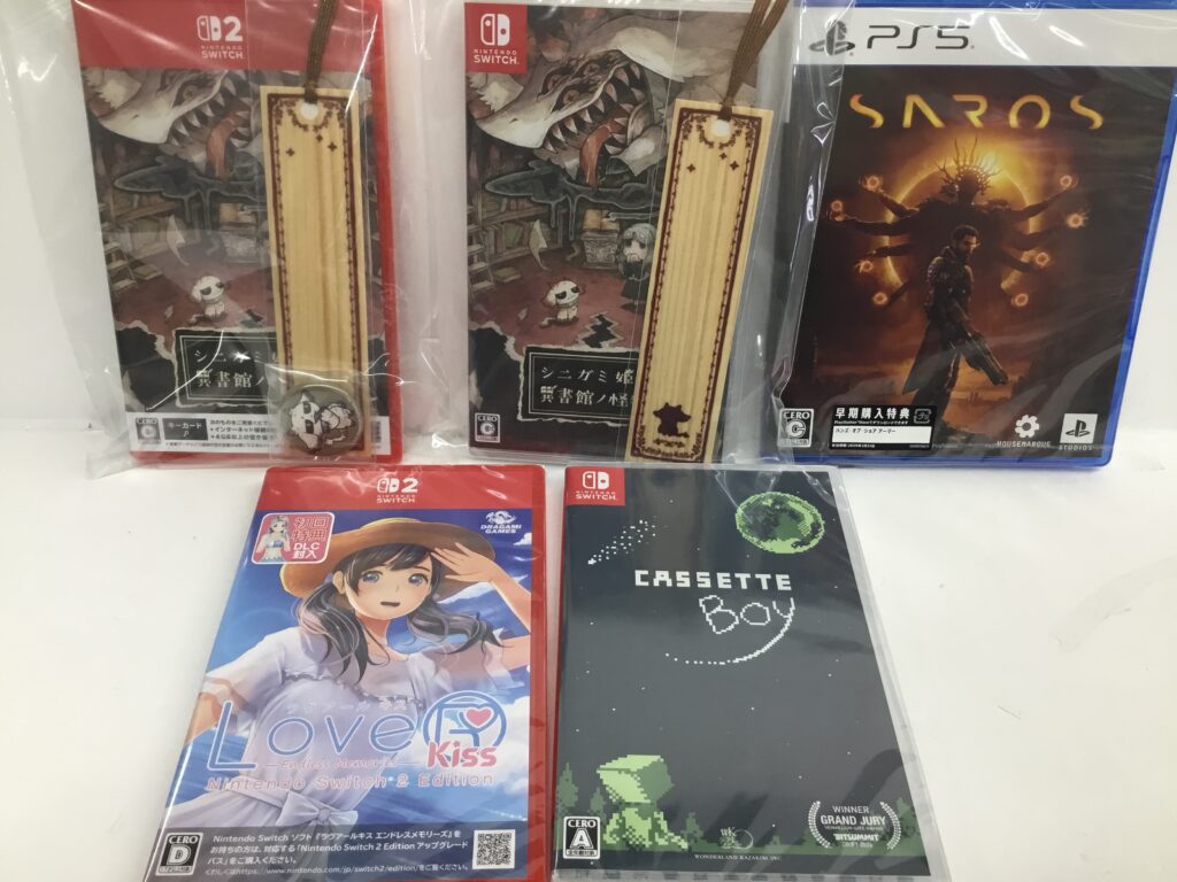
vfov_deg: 45.4
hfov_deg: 58.4
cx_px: 588
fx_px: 1054
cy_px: 441
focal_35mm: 31
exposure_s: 1/30
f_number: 2.4
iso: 25
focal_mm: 3.3
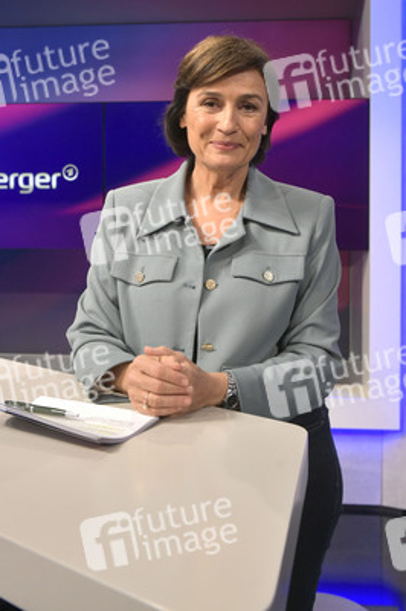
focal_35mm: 32
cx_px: 203
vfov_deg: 58.8
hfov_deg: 41.0
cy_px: 306
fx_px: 542
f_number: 5.6
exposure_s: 1/160
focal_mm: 32
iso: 1600
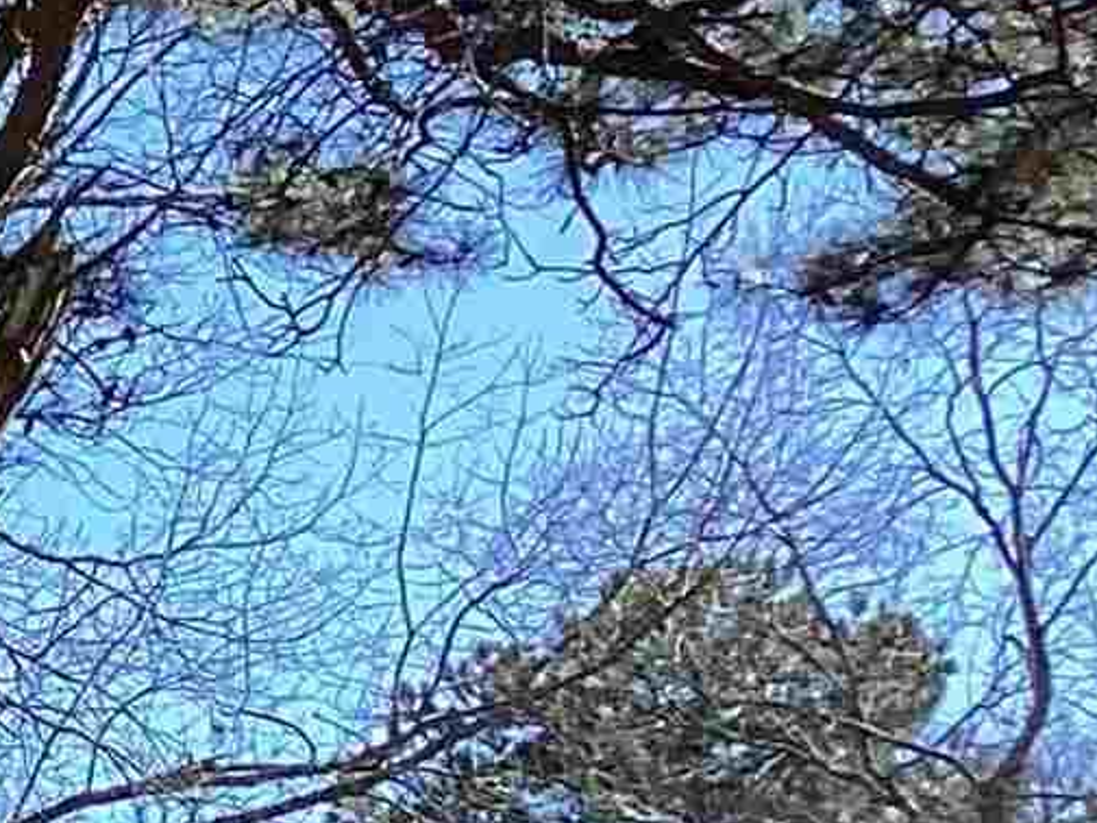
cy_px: 1404
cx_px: -2153
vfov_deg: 7.6
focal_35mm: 189
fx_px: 5990
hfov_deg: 8.7
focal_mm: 3.3
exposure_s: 1/473
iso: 25
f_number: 2.4
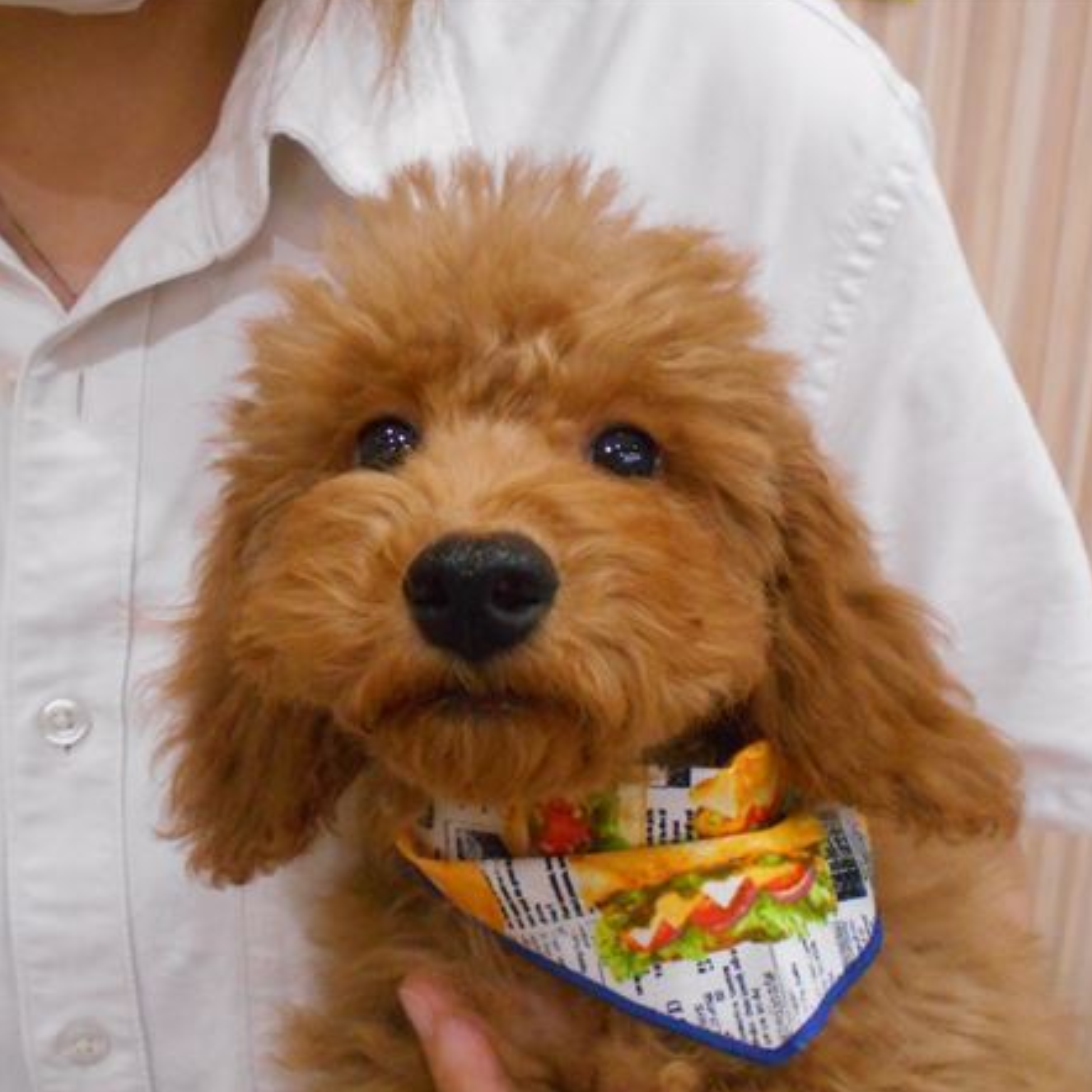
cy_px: 544
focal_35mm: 36
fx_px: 1285
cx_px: 541
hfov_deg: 46.0
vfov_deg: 46.0
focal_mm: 5.1
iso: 800
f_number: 3.4
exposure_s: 1/80
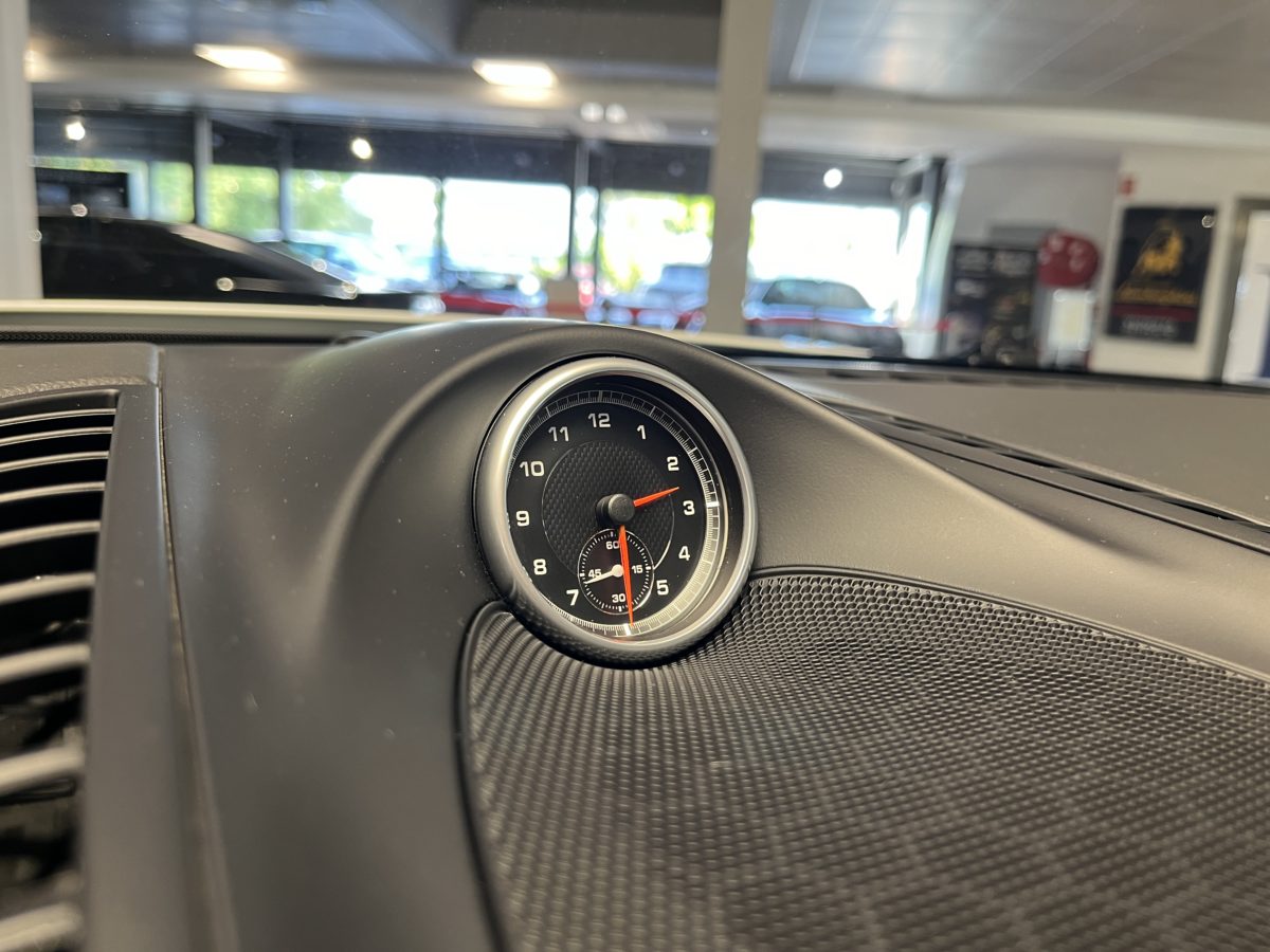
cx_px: 635
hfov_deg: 67.3
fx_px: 954
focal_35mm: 26
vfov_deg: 53.1
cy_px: 476
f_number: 1.6
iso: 100
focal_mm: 5.1
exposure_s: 1/65
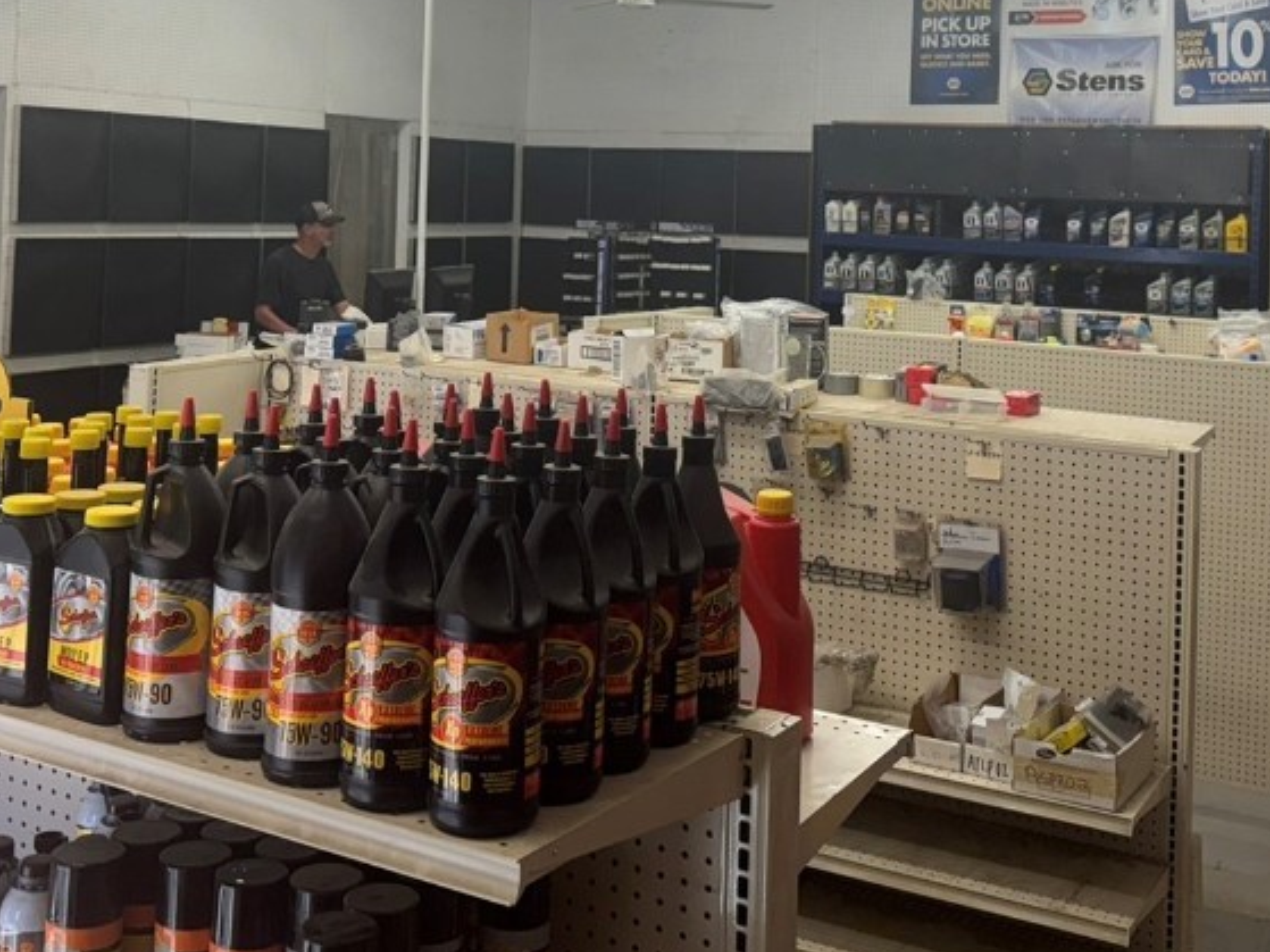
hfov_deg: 42.9
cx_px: 613
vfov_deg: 31.8
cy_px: 166
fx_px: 1614
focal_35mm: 44
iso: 100
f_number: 1.78
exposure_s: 1/151
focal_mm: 6.76
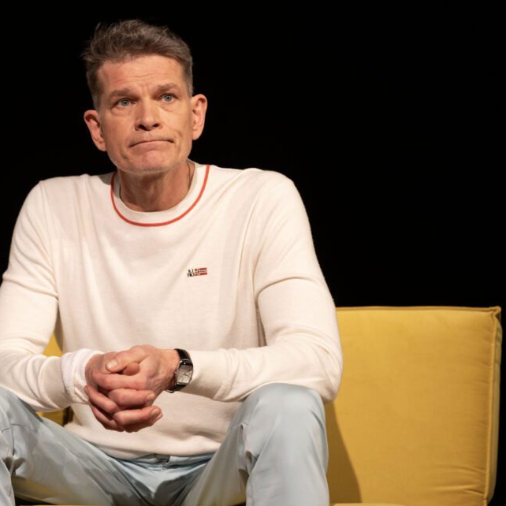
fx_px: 4482
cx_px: 111
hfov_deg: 6.5
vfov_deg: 6.5
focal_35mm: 271
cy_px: 243
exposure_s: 1/100
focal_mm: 200
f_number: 3.5
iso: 800
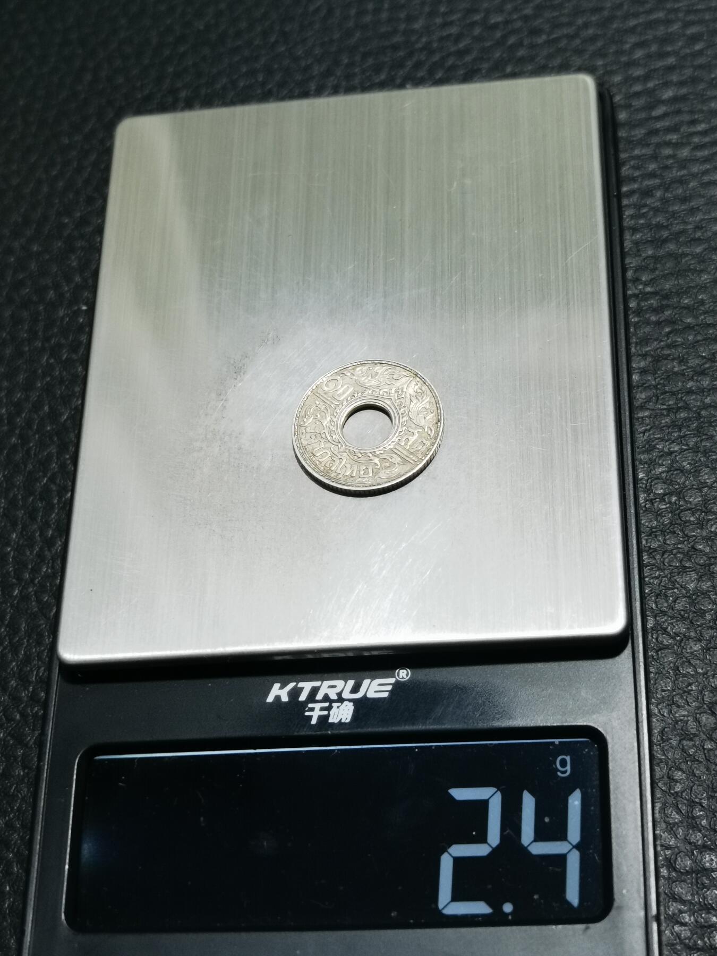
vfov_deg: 32.7
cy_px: 478
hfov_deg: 24.8
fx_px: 1629
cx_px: 358
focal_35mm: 59
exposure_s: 1/100
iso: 125
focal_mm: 6.67
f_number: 1.9
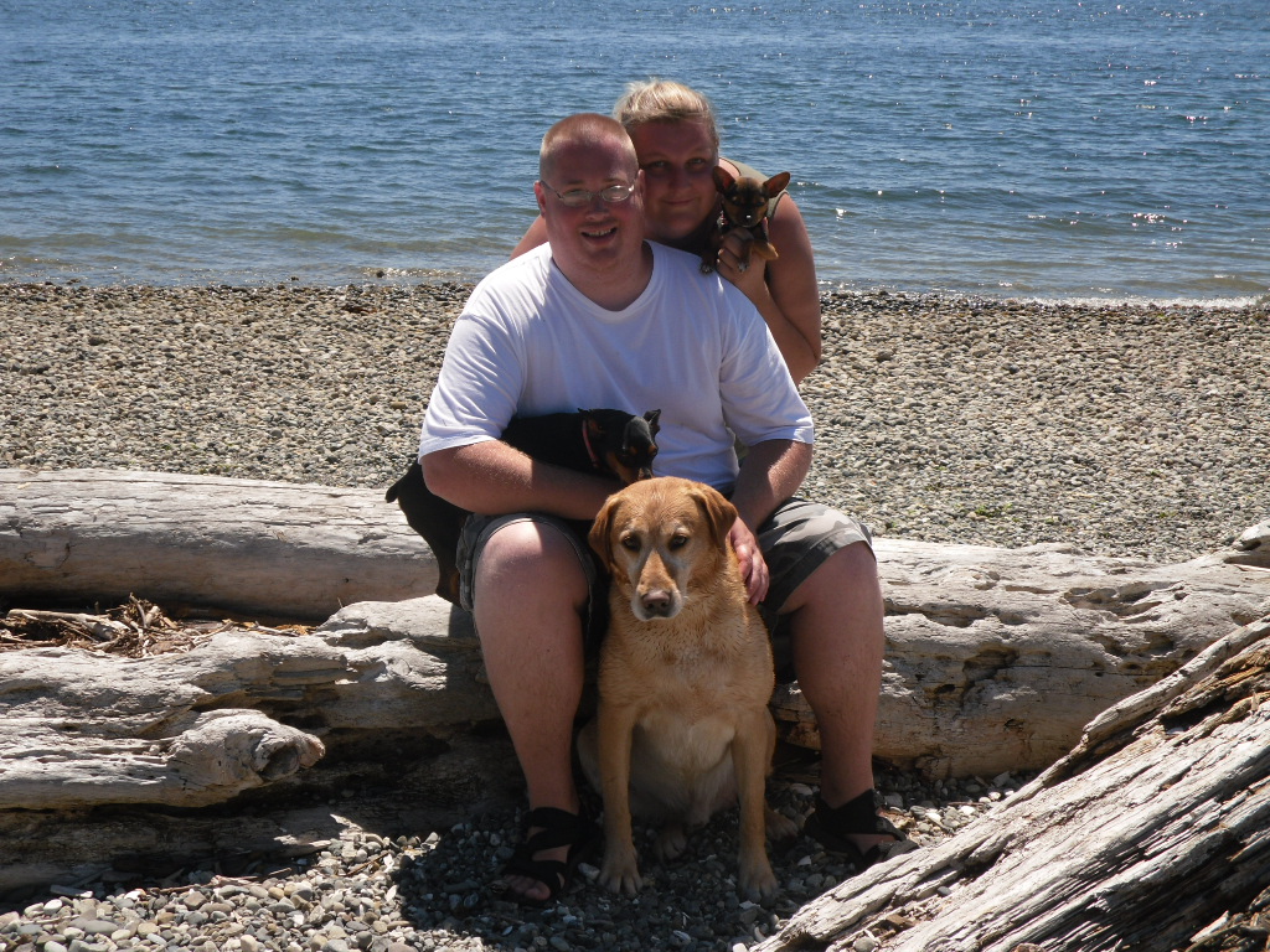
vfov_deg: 26.6
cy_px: 476
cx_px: 635
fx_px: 2018
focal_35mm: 55
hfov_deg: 34.9
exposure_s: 1/158
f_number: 9.1
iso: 80
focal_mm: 9.83
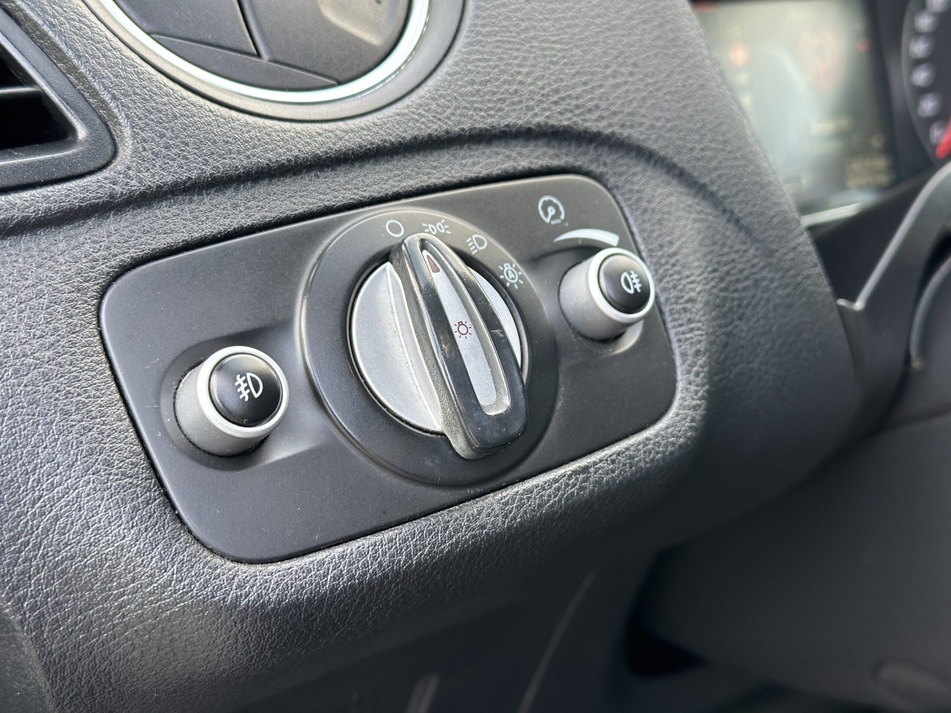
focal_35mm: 48
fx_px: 1319
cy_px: 356
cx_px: 476
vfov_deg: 30.3
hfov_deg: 39.7
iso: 125
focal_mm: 6.86
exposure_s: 1/65
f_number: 1.78
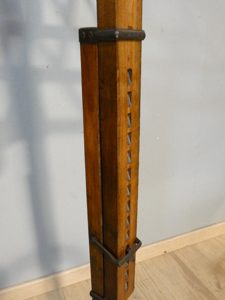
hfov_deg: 46.8
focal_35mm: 30
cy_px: 150
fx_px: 260
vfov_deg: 60.0
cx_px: 112
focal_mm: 5.3
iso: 1250
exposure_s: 1/125
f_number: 3.3
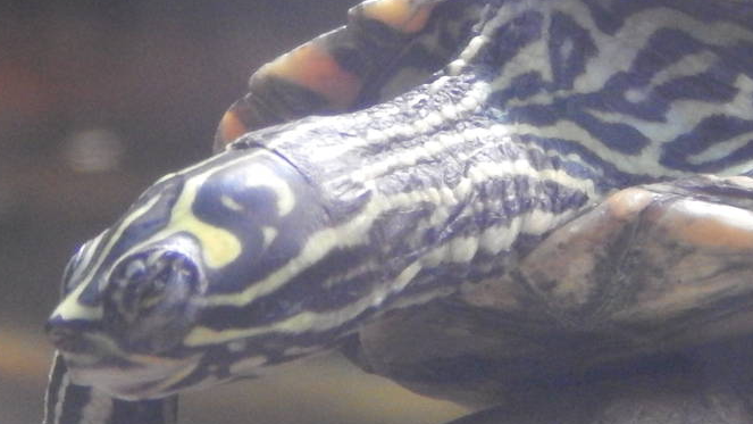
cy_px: 139
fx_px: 6929
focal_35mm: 347
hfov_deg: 6.2
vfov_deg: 3.5
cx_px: 384
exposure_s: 1/5
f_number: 4.8
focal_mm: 23.4
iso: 800
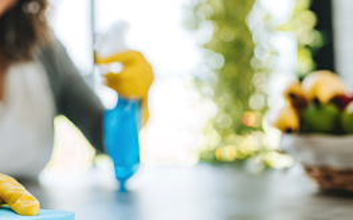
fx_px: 663
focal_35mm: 69
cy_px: 76
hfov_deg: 28.7
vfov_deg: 18.8
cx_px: 41
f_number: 2
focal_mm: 35
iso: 400
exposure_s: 1/250
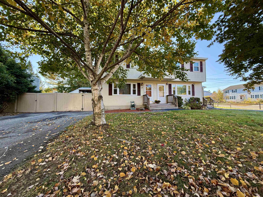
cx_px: 132
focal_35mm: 14
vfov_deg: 85.7
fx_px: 106
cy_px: 98
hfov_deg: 102.1
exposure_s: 1/144
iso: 64
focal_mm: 2.22
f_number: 2.2
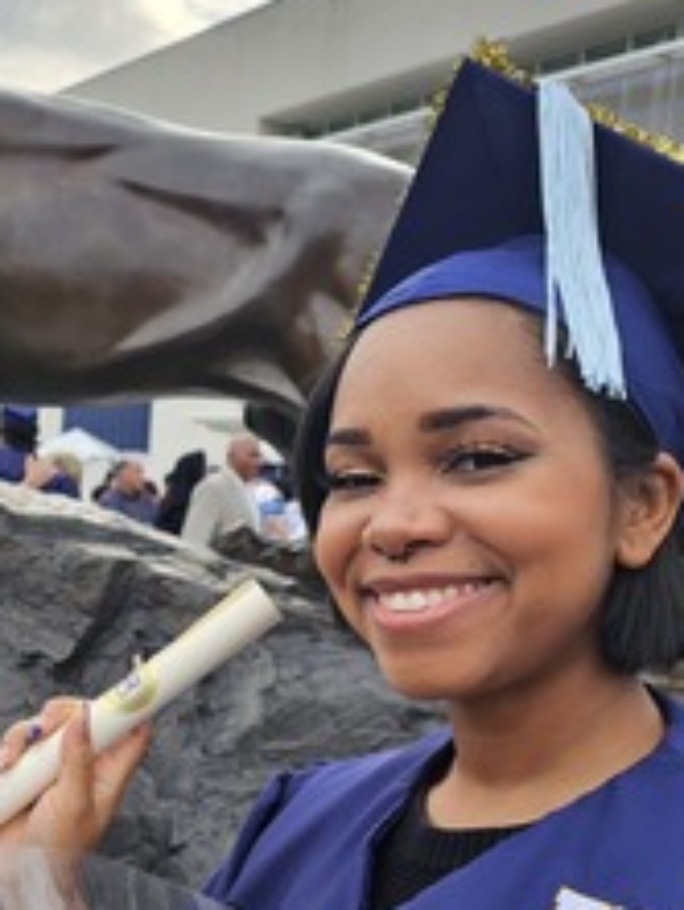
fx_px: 1369
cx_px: 105
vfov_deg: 36.2
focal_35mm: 52
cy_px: 646
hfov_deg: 27.3
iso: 32
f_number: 1.7
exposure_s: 1/180
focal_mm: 6.3
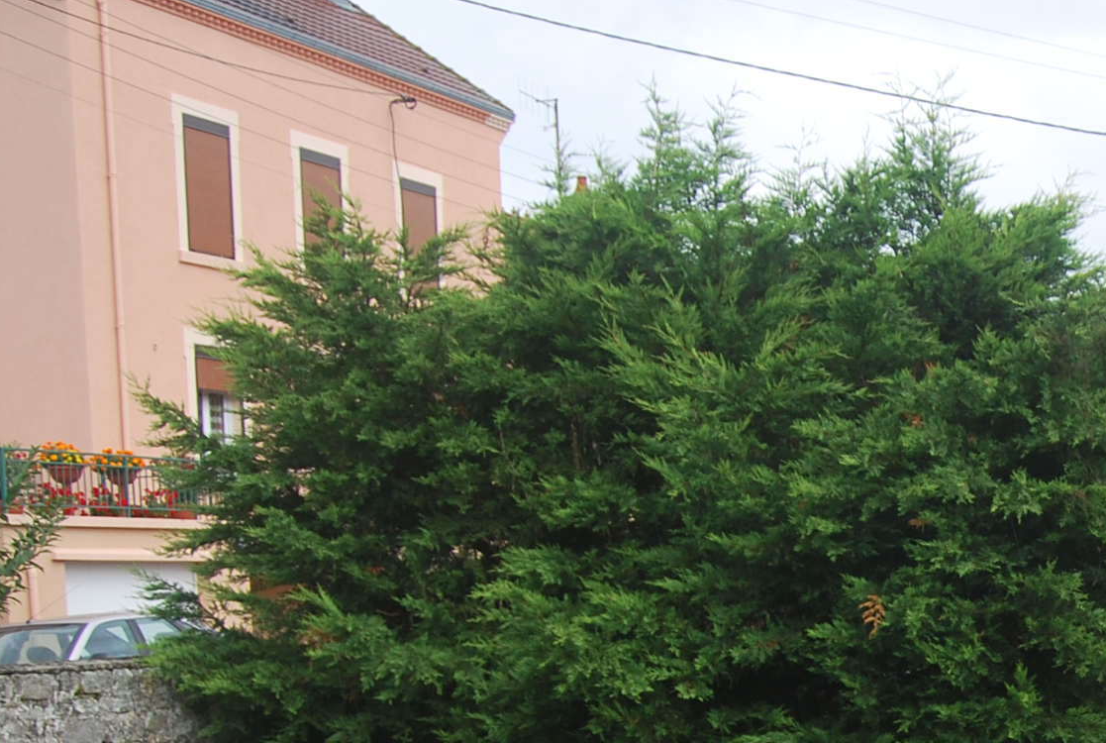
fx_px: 2155
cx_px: 1345
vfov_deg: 18.9
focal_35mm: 70
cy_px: 779
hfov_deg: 25.6
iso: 110
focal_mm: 18
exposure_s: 1/125
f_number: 5.6
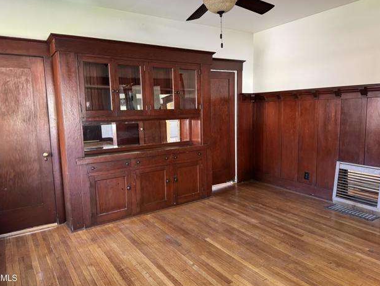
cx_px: 186
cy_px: 143
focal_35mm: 25
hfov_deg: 69.4
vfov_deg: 54.9
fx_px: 275
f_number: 1.78
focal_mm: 6.76
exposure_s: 1/60
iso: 640
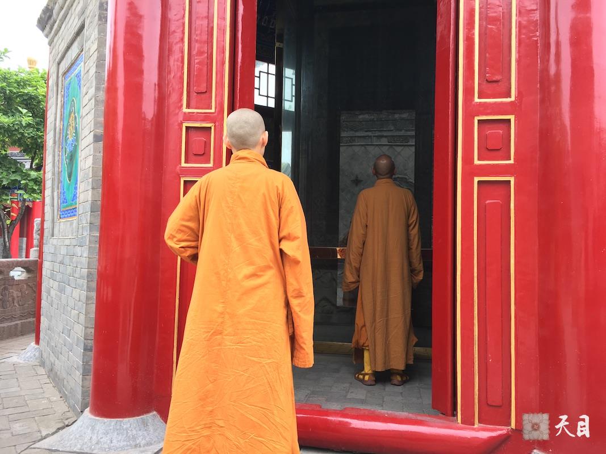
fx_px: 508
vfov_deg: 48.2
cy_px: 227
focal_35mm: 29
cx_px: 303
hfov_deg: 61.7
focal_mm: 4.15
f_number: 2.2
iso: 25
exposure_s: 1/103
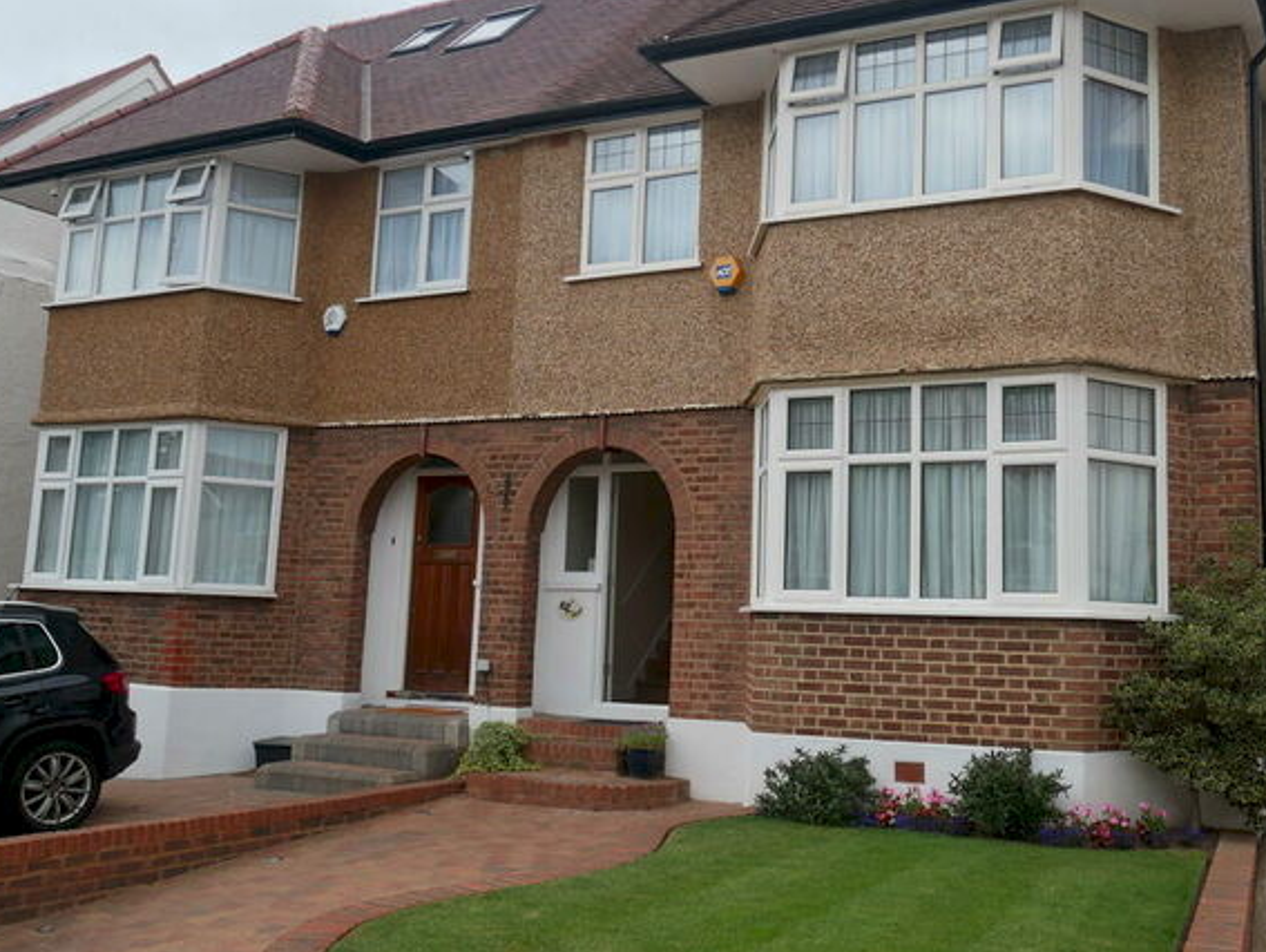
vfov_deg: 38.7
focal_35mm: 37
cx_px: 749
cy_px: 437
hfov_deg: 49.8
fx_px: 1354
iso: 200
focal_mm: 15
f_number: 6.3
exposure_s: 1/320
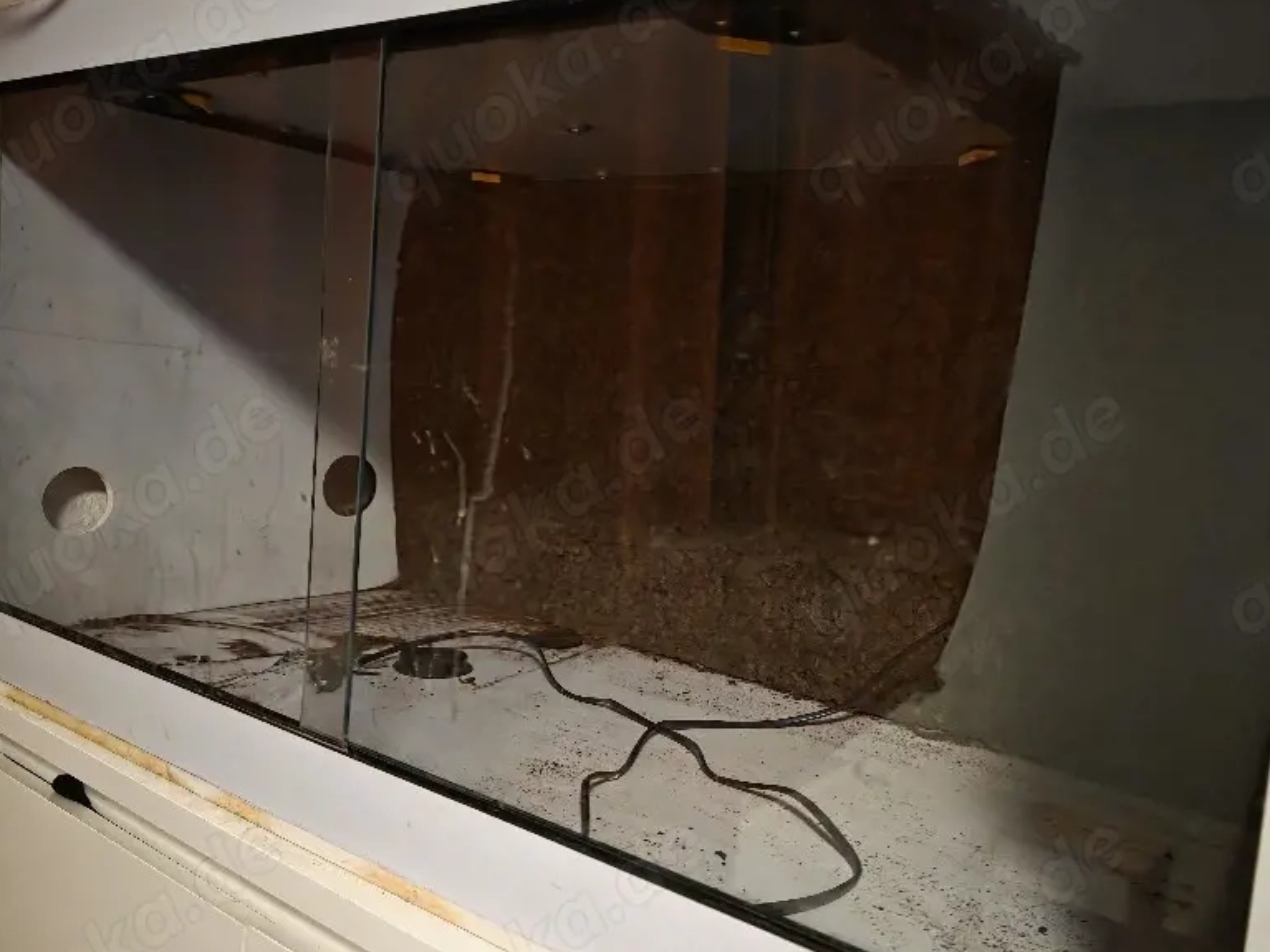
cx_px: 661
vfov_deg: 46.7
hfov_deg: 60.0
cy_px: 520
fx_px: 1100
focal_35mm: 30
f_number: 1.7
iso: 3200
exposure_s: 1/16.7
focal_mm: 6.3
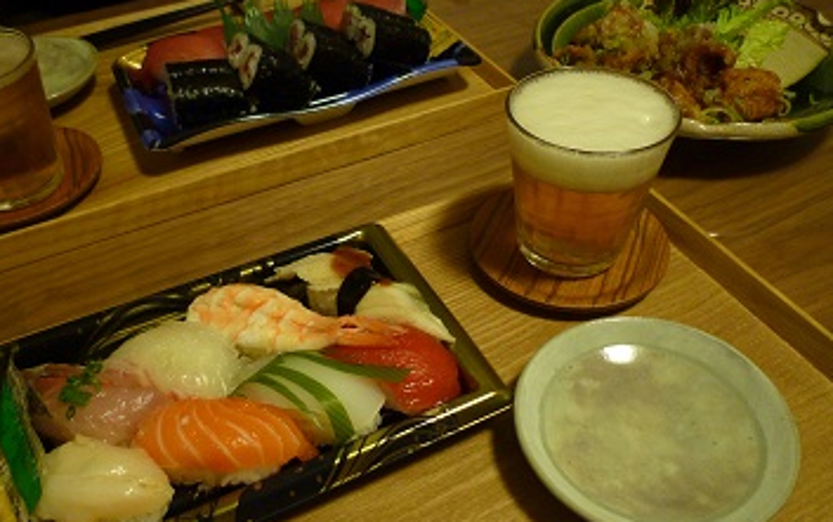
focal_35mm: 30
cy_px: 321
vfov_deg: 41.6
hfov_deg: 62.9
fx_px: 681
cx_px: 408
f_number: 2.8
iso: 200
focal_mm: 4.4
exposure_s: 1/30
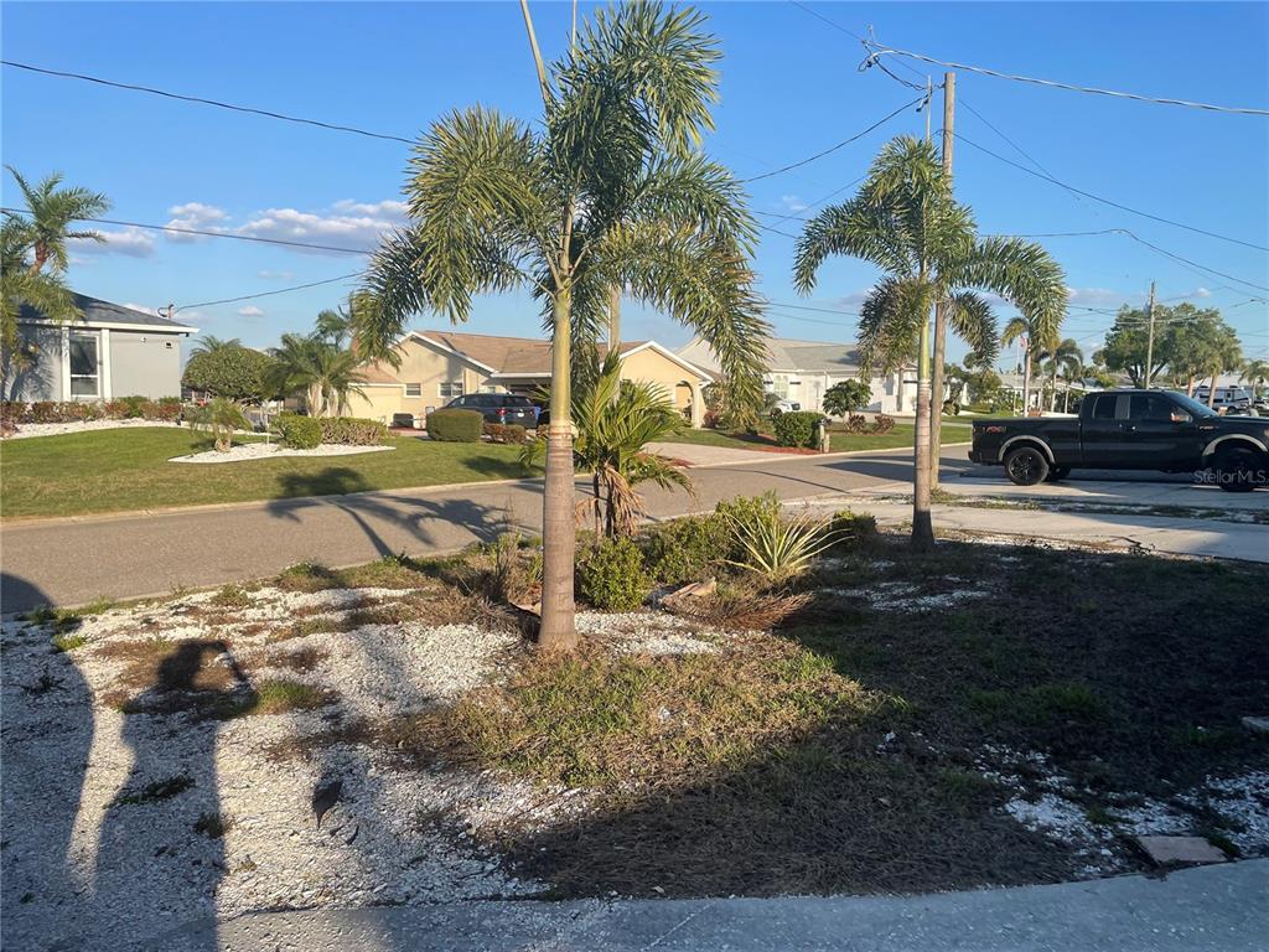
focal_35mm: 26
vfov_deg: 53.1
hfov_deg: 67.3
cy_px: 476
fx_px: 953
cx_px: 634
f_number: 1.6
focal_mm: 4.2
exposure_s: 1/2506
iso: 32
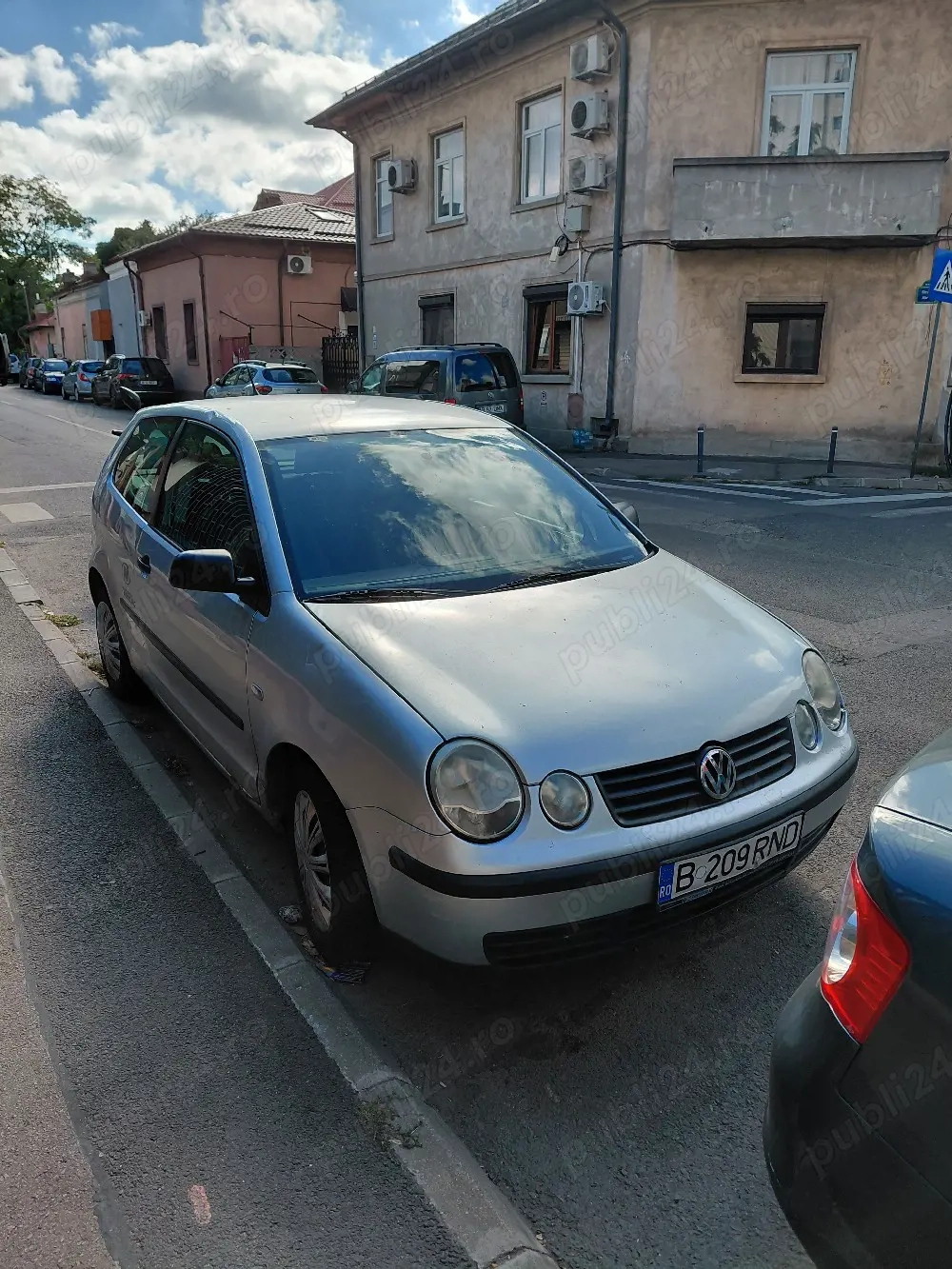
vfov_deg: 69.4
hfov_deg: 54.9
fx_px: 917
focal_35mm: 25
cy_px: 634
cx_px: 476
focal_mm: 4.69
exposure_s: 1/2500
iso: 50
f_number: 1.8
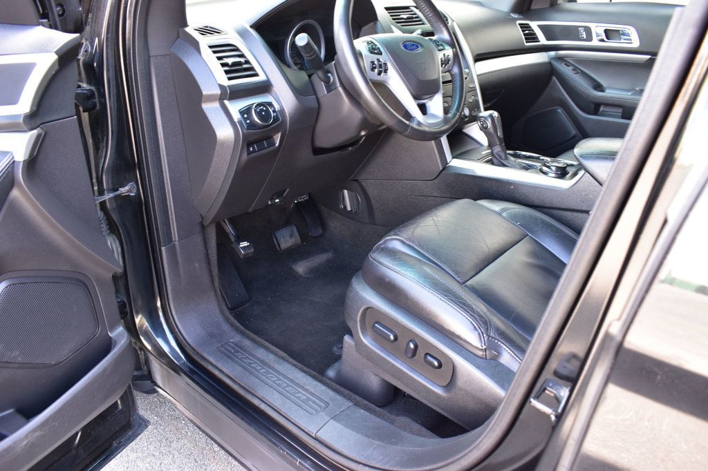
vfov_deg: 47.9
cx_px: 354
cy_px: 236
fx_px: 531
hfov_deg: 67.4
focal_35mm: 27
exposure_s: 1/20
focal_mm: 18
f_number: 6.3
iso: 400
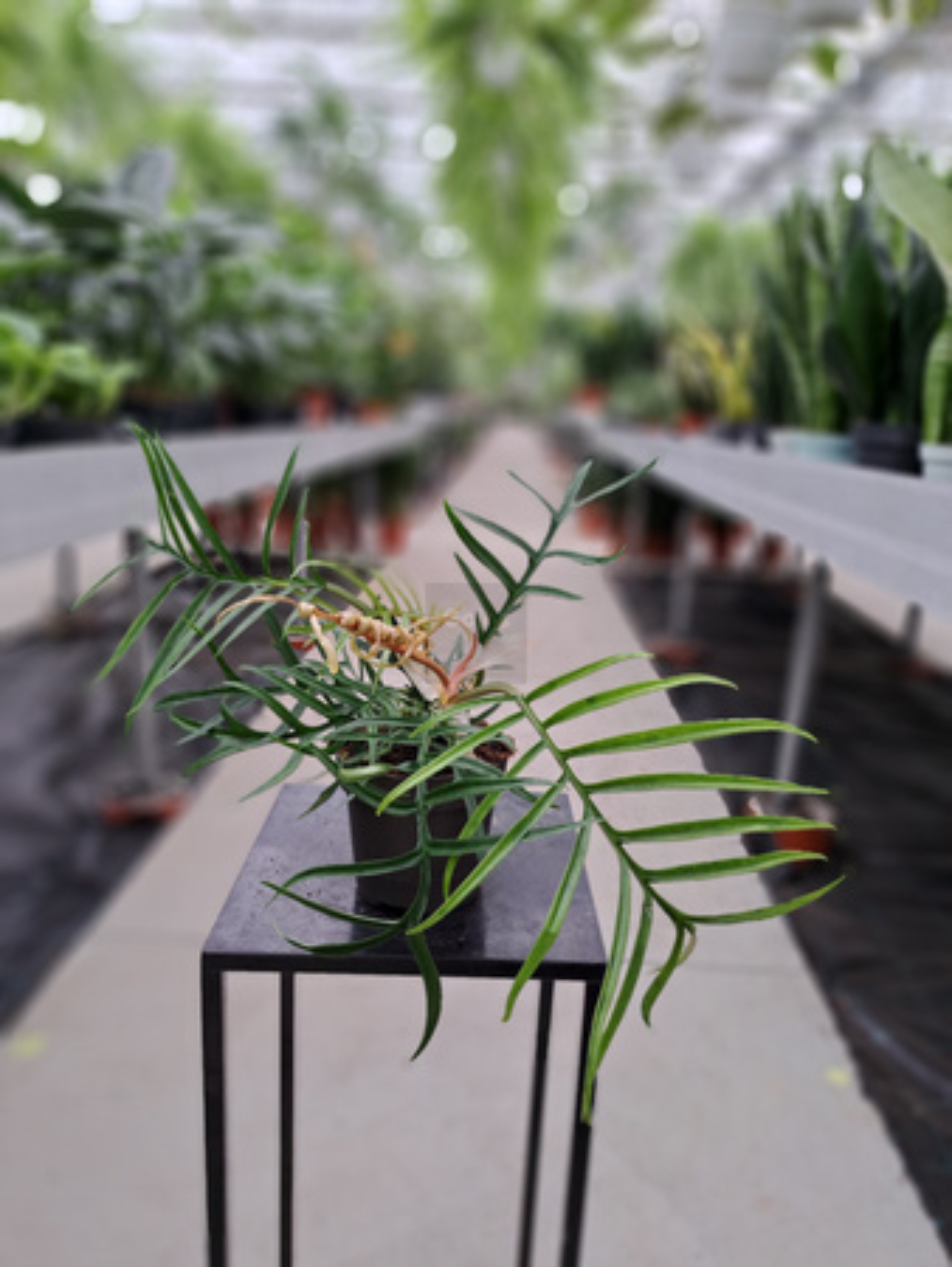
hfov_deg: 56.9
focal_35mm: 24
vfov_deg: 71.6
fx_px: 879
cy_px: 634
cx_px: 476
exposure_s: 1/100
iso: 50
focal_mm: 5.23
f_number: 1.8
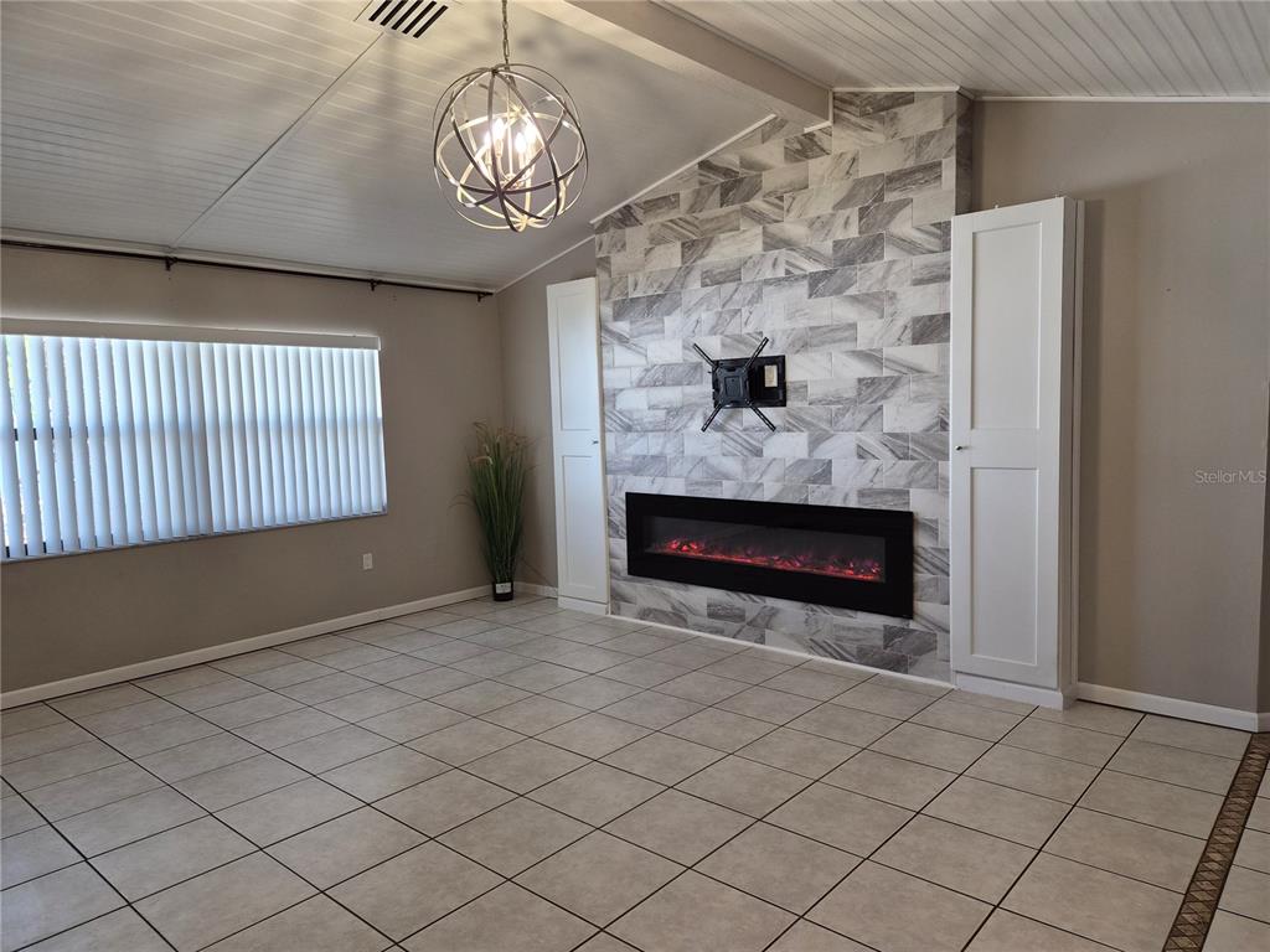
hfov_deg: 73.9
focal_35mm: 23
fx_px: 844
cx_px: 635
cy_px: 476
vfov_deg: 58.9
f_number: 1.8
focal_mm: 5.4
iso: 125
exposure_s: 1/120
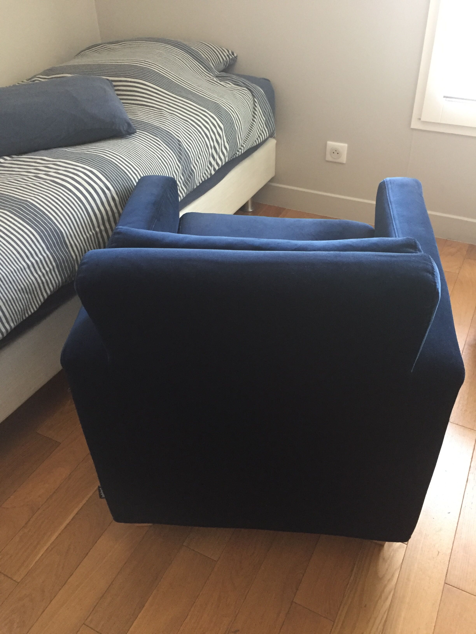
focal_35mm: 29
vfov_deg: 61.7
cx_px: 238
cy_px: 317
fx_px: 532
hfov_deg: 48.2
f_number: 2.2
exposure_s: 1/20
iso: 250
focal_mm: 4.15
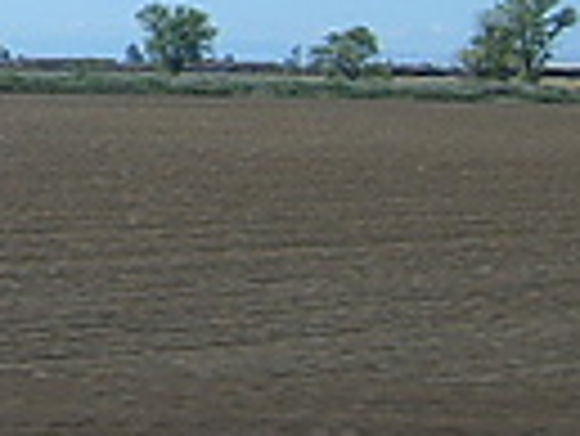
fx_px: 2734
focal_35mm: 163
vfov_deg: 9.1
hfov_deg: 11.5
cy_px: 27
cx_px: -342
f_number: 2.8
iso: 50
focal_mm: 5.8
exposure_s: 1/250
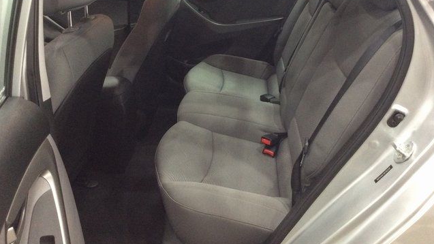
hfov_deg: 56.6
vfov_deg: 33.5
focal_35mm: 35
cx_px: 217
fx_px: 403
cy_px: 88
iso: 200
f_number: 2.4
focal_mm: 3.3
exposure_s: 1/24
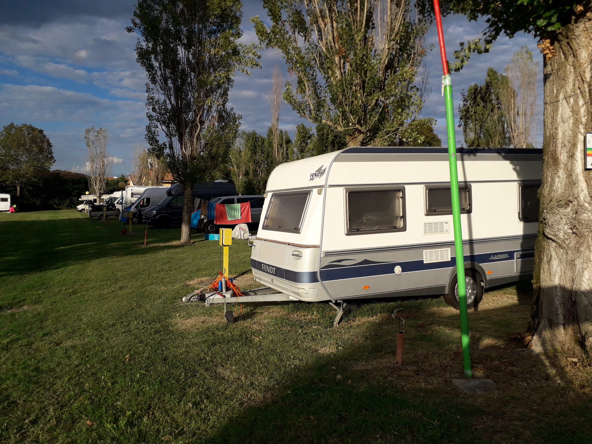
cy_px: 222
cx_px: 296
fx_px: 462
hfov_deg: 65.3
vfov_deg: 51.4
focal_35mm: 27
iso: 40
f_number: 1.9
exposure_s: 1/2083
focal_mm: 3.6
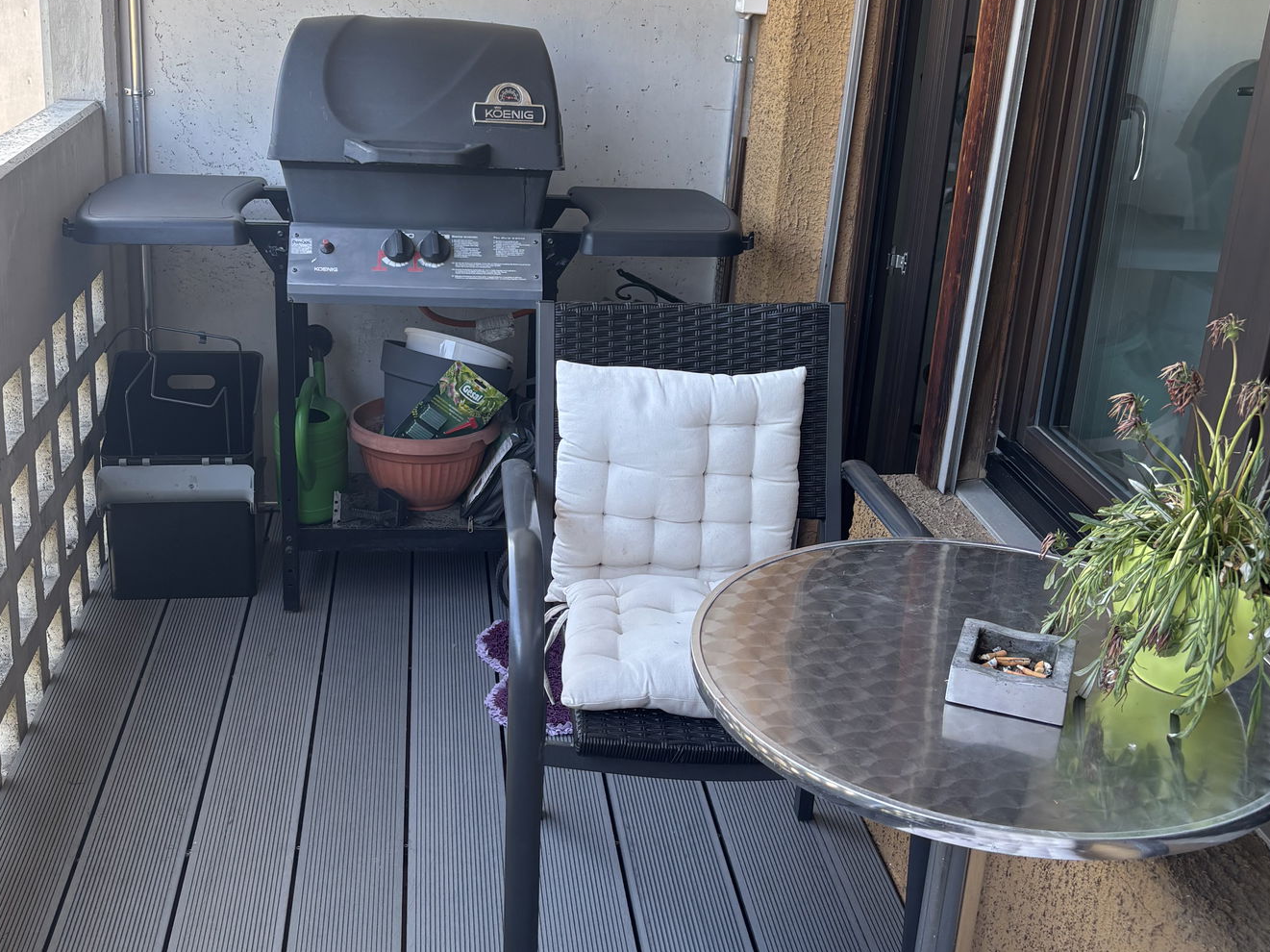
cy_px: 419
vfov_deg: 34.3
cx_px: 577
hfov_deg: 44.8
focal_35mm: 42
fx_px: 1540
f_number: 1.6
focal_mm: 5.96
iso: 40
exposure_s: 1/121
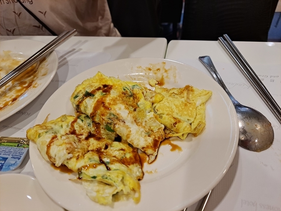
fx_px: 195
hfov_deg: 71.6
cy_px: 106
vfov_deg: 56.8
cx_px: 140
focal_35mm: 24
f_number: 1.8
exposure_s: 1/60
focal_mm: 5.23
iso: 100
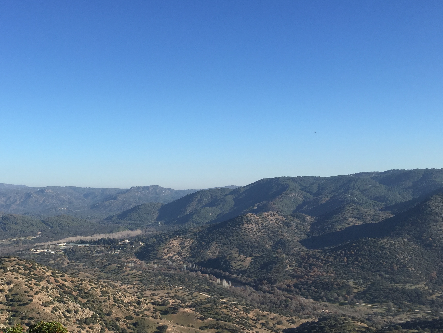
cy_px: 210
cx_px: 143
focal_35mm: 43
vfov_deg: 33.4
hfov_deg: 43.2
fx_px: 550
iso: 32
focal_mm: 4.15
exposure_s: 1/1799
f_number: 2.2
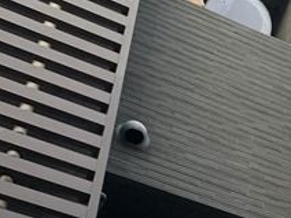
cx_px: 493
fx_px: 992
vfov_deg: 12.0
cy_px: 315
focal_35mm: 118
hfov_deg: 14.9
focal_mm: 4.25
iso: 25
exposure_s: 1/337
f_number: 1.8
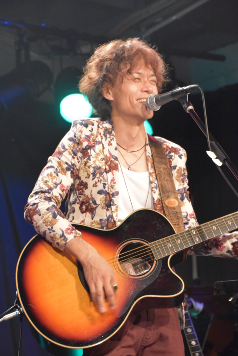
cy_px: 178
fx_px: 1158
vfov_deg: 17.5
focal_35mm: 117
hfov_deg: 11.7
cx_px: 119
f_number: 5.3
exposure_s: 1/60
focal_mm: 78
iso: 4500
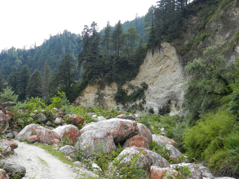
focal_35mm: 38
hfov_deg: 49.0
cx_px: 120
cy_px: 90
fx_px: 262
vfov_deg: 37.7
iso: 160
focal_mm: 6.9
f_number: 4
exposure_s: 1/500
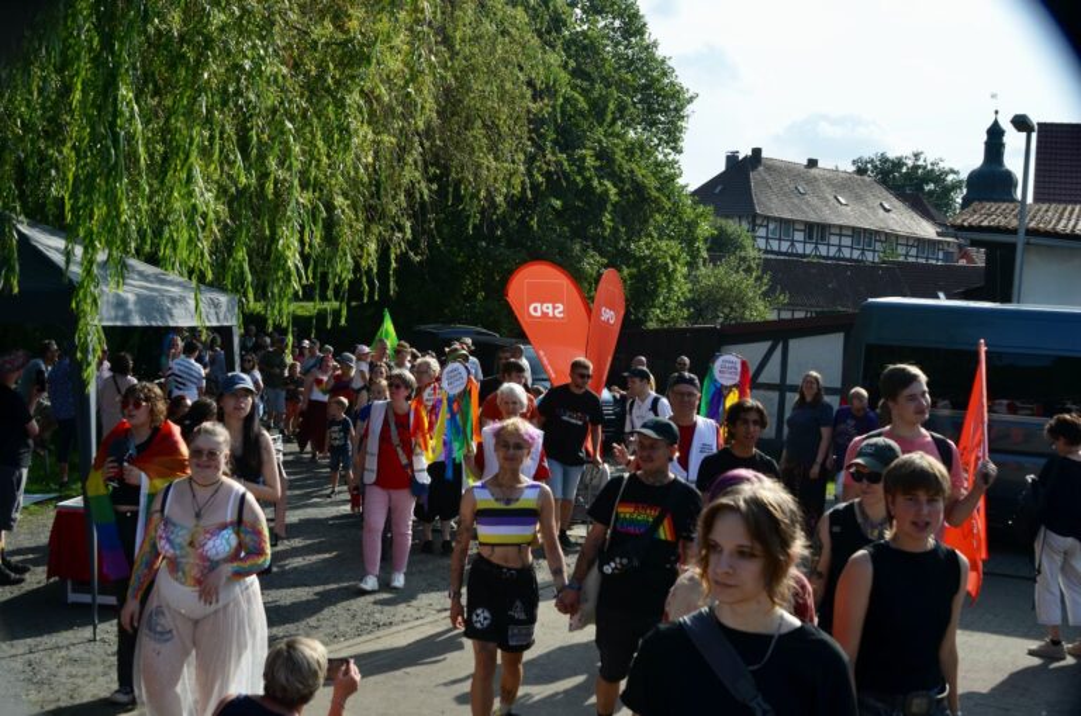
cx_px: 540
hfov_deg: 46.5
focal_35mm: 42
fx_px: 1259
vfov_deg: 31.8
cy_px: 358
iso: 100
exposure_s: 1/250
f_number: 8
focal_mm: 28
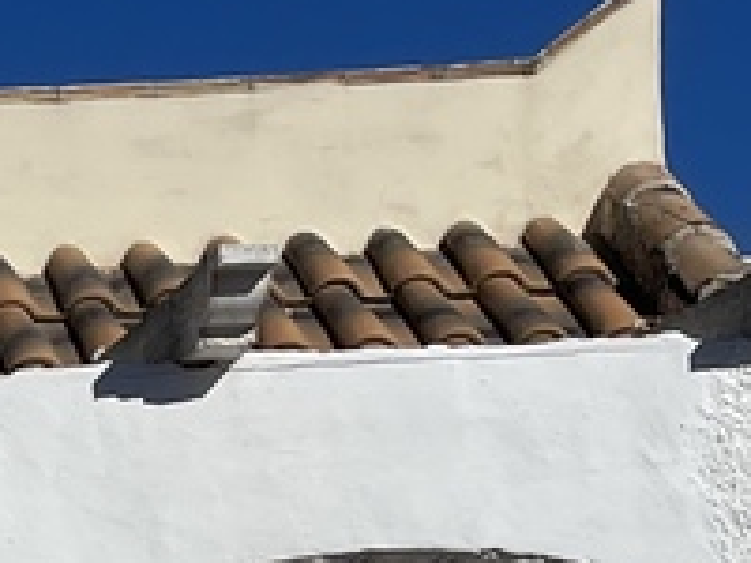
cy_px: 1265
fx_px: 3601
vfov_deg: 8.3
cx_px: -860
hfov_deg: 10.7
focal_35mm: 166
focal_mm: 4.2
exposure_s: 1/13333
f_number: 1.6
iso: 32
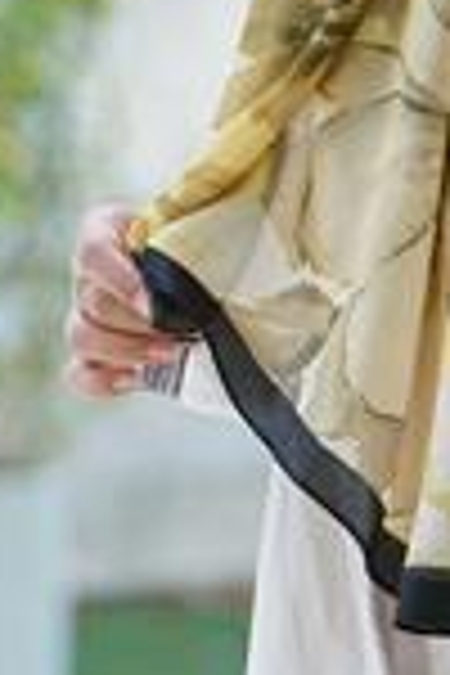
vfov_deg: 4.4
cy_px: -248
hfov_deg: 3.0
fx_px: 8681
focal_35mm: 463
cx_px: 666
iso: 500
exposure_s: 1/125
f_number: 5.6
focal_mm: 150
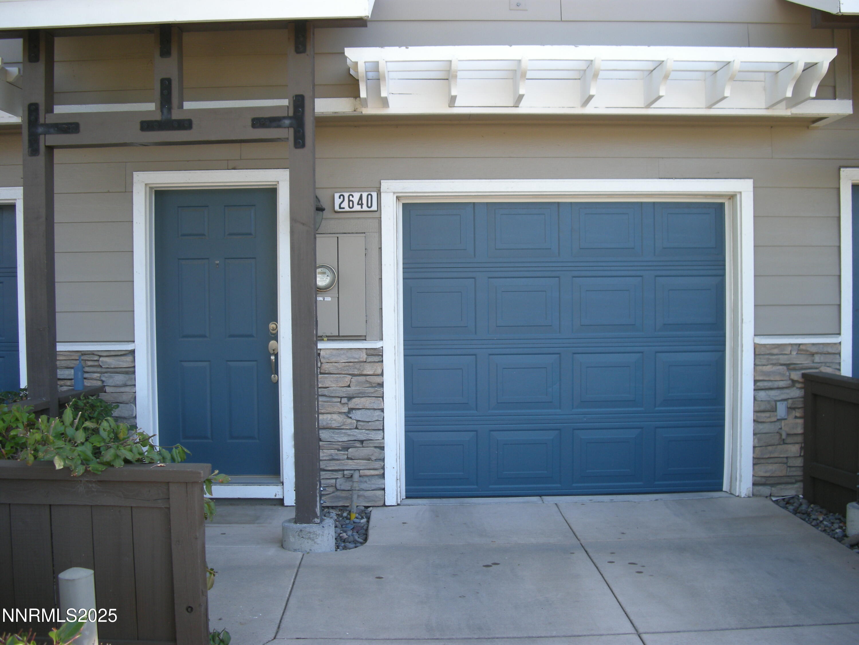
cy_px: 322
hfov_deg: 50.1
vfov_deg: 38.7
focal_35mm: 37
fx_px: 918
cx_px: 430
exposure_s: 1/63
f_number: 2.8
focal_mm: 7.9
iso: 64
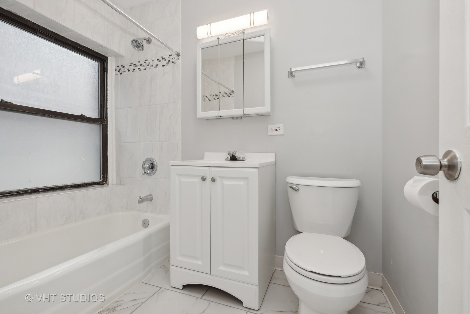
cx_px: 235
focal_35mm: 15
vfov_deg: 77.3
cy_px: 157
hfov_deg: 100.4
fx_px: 196
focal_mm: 15
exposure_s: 1/13
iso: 200
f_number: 11
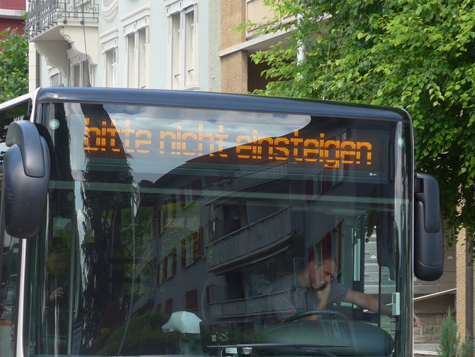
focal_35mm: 154
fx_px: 2114
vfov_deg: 9.6
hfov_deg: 12.8
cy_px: 287
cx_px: 150
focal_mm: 17
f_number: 4.5
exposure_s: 1/125
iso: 80
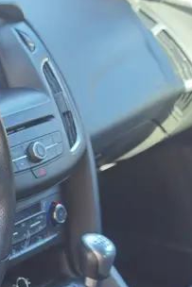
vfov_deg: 19.4
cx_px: -105
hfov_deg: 12.7
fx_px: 815
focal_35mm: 102
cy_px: 294
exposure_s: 1/58.1
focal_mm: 8.72
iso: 80
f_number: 2
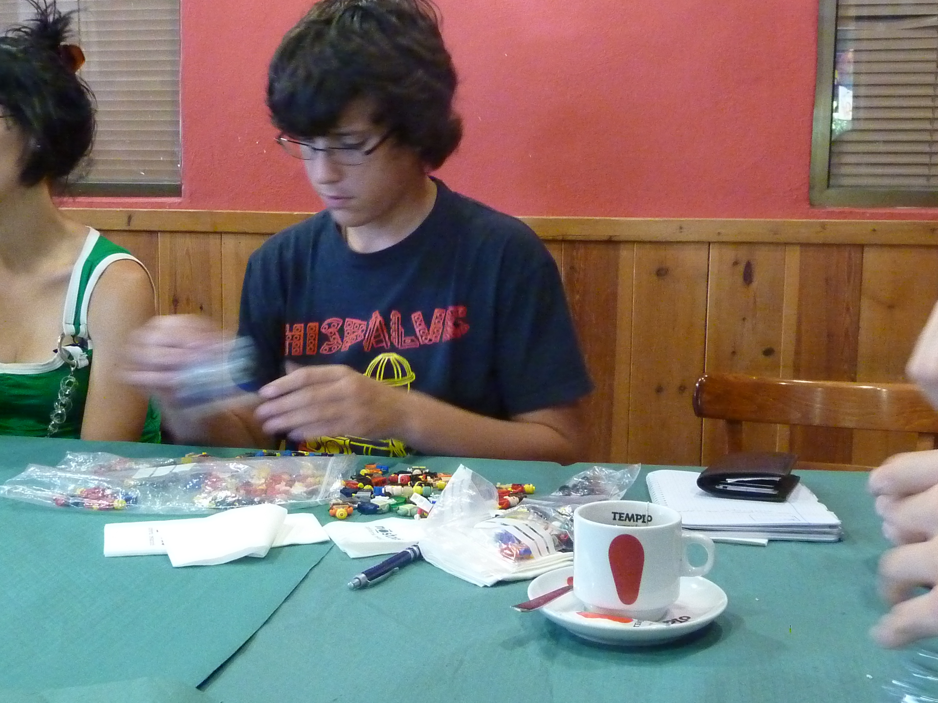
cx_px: 469
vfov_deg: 35.1
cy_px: 352
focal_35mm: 41
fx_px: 1111
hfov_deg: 45.8
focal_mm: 4.7
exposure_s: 1/15
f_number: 3.4
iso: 800
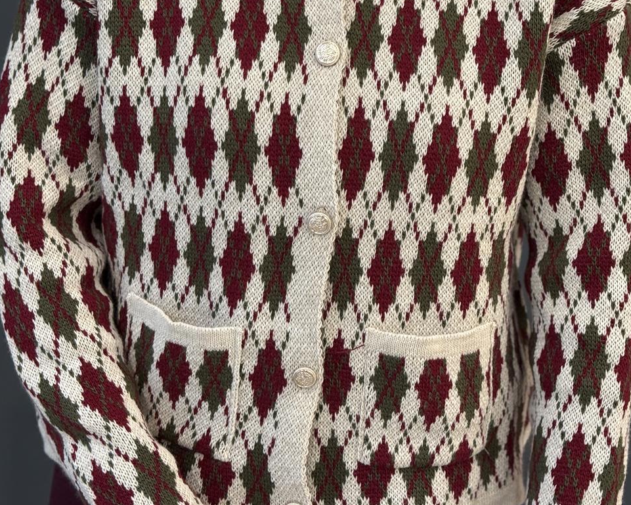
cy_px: 241
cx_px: 325
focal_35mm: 65
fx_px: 1214
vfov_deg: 23.5
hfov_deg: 29.1
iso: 250
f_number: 1.78
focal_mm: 6.76
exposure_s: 1/60
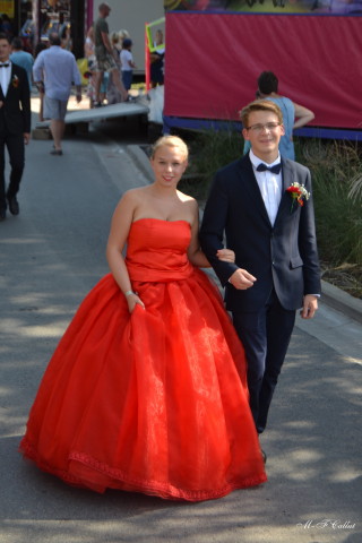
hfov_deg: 16.6
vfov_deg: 24.6
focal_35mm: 82
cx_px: 181
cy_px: 272
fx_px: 1244
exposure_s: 1/125
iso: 100
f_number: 5.6
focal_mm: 55
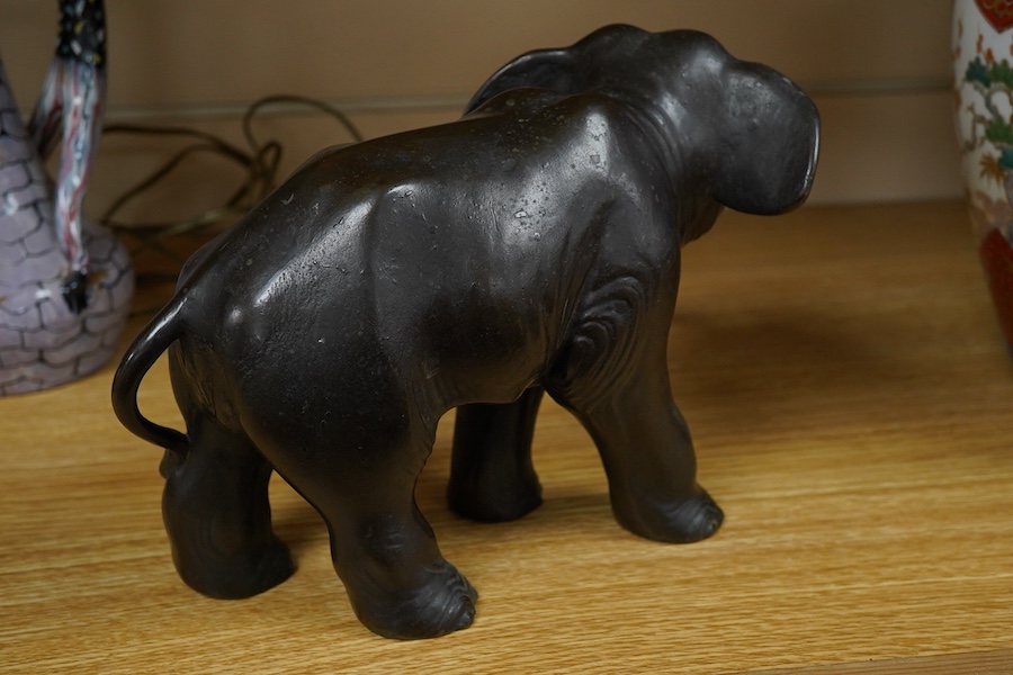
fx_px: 1266
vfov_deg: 29.9
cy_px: 338
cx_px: 506
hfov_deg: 43.6
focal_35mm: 45
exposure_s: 1/125
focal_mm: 30
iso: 1250
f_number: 10
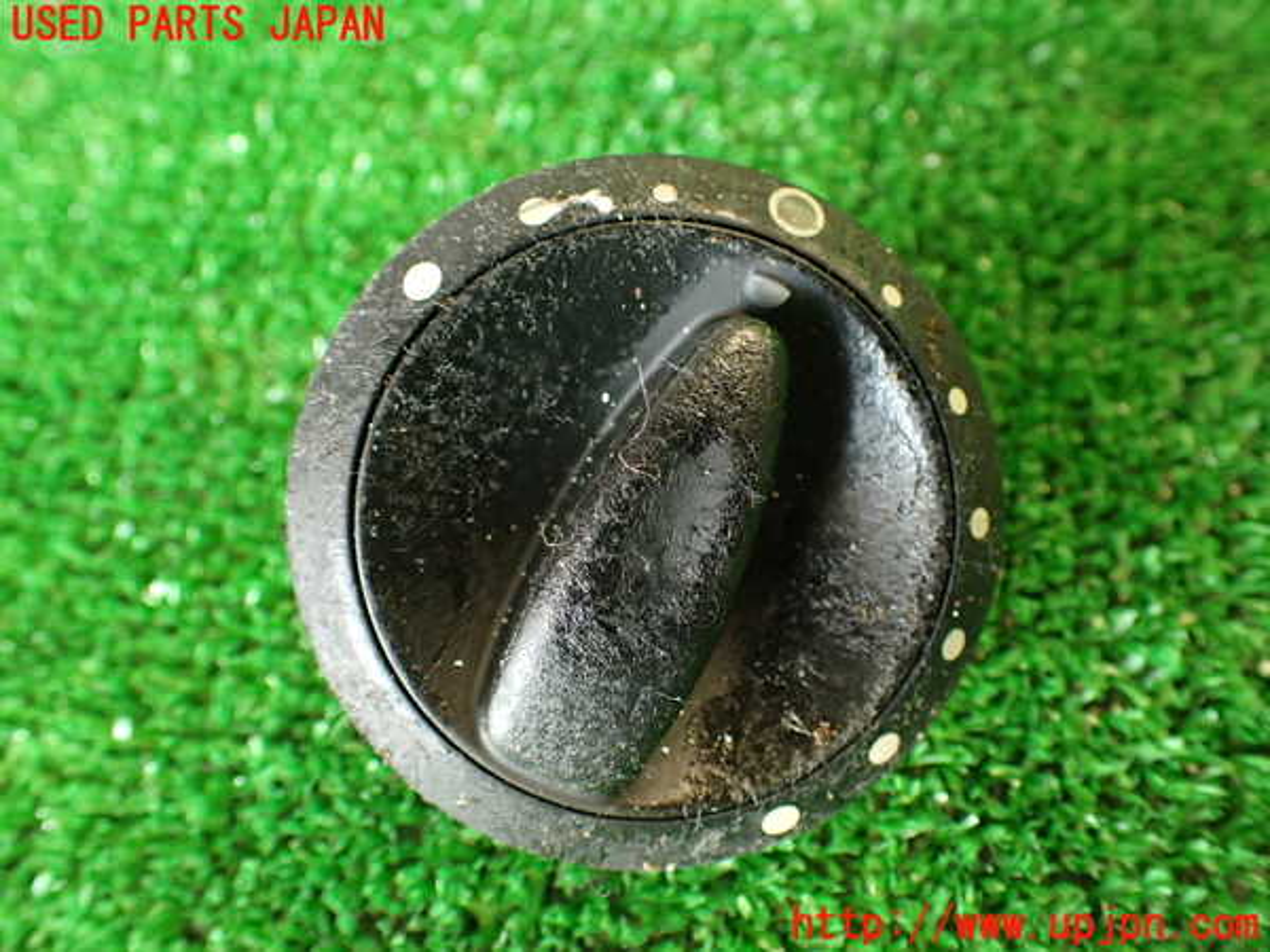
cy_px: 476
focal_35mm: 32
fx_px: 1174
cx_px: 635
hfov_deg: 56.8
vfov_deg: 44.2
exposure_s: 1/30
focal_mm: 5.79
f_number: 2.4
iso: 400
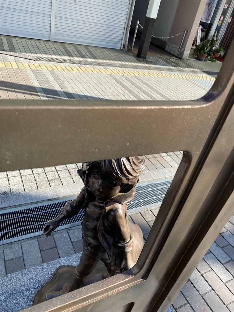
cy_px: 156
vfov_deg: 67.3
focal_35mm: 26
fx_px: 234
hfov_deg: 53.1
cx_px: 117
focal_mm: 4.25
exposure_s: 1/1063
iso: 32
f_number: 1.8
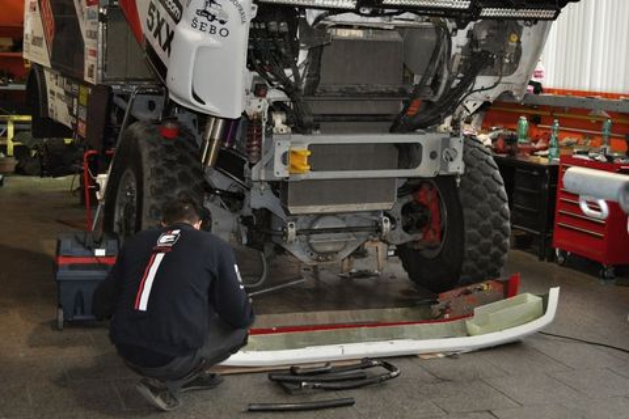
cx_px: 314
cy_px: 210
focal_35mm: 36
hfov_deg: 53.1
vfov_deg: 36.9
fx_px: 629
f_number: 4
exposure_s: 1/60
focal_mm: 24
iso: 800
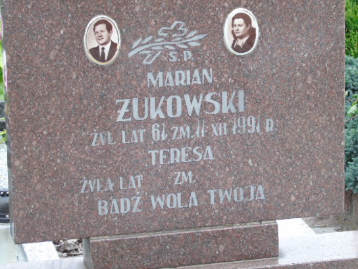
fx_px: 1510
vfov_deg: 10.2
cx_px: 190
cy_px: 123
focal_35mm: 146
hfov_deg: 13.5
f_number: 4.6
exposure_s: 1/30
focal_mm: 22
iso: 80
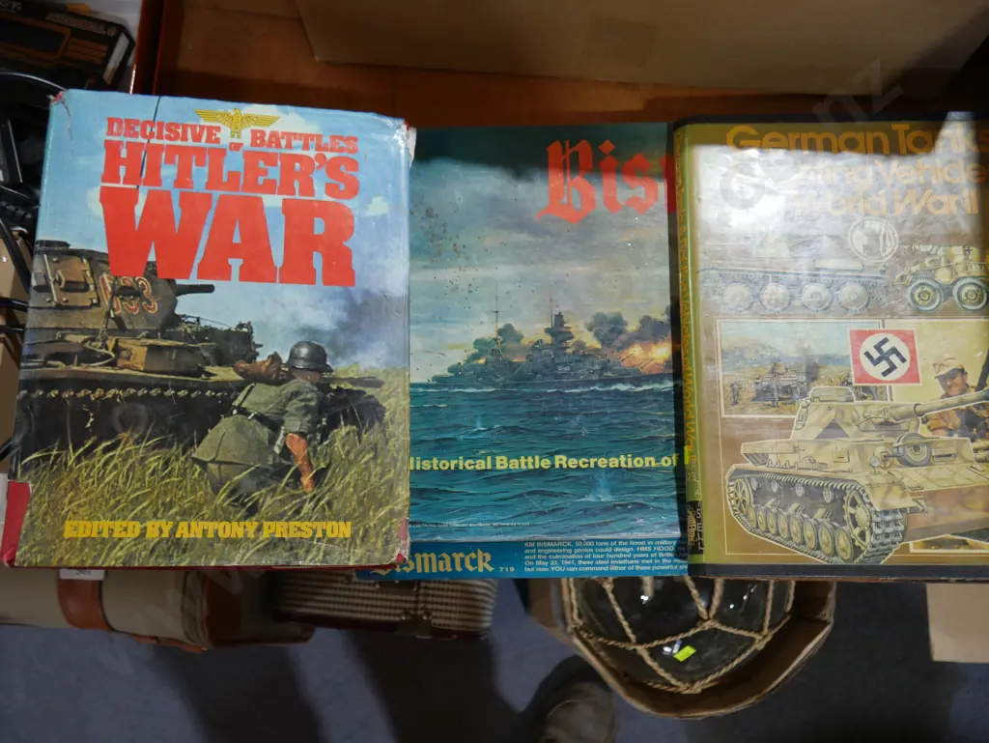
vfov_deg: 46.8
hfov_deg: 59.9
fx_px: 858
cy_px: 372
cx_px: 494
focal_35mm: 30
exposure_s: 1/60
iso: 250
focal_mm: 15
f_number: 3.6
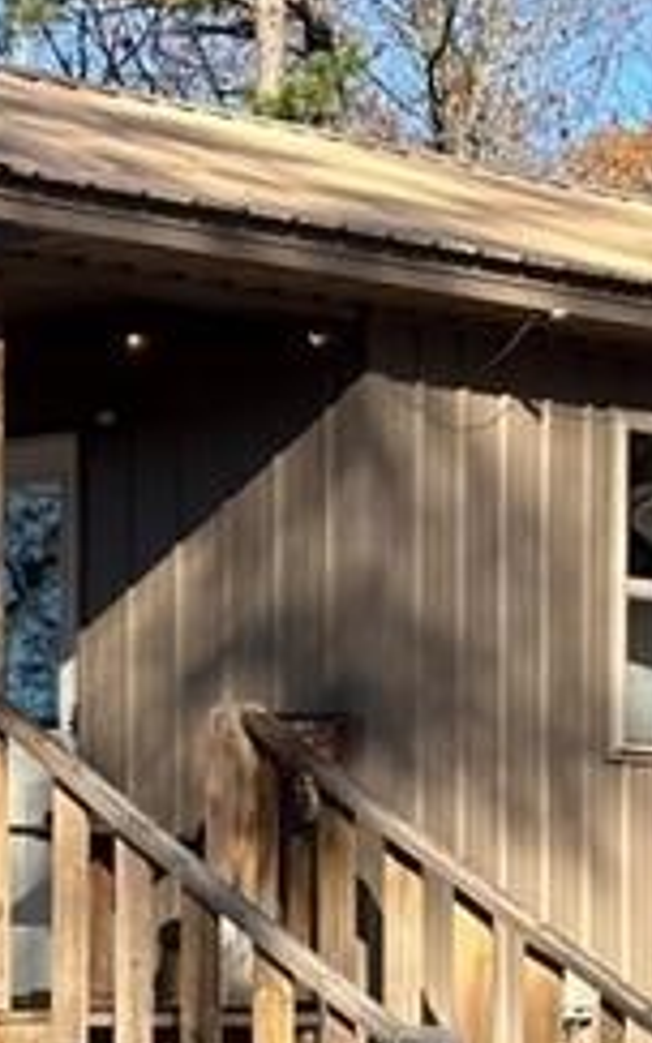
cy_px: 1052
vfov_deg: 12.8
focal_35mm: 161
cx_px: -99
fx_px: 4575
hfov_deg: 8.1
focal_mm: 6.86
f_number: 1.78
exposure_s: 1/1953
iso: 64
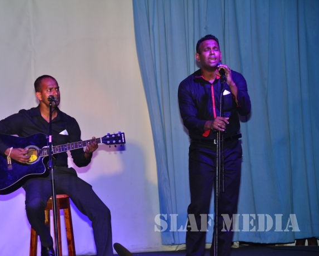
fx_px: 1536
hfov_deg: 11.9
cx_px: 128
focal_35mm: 163
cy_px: 128
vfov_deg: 9.5
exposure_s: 1/160
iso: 640
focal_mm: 95
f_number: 5.6
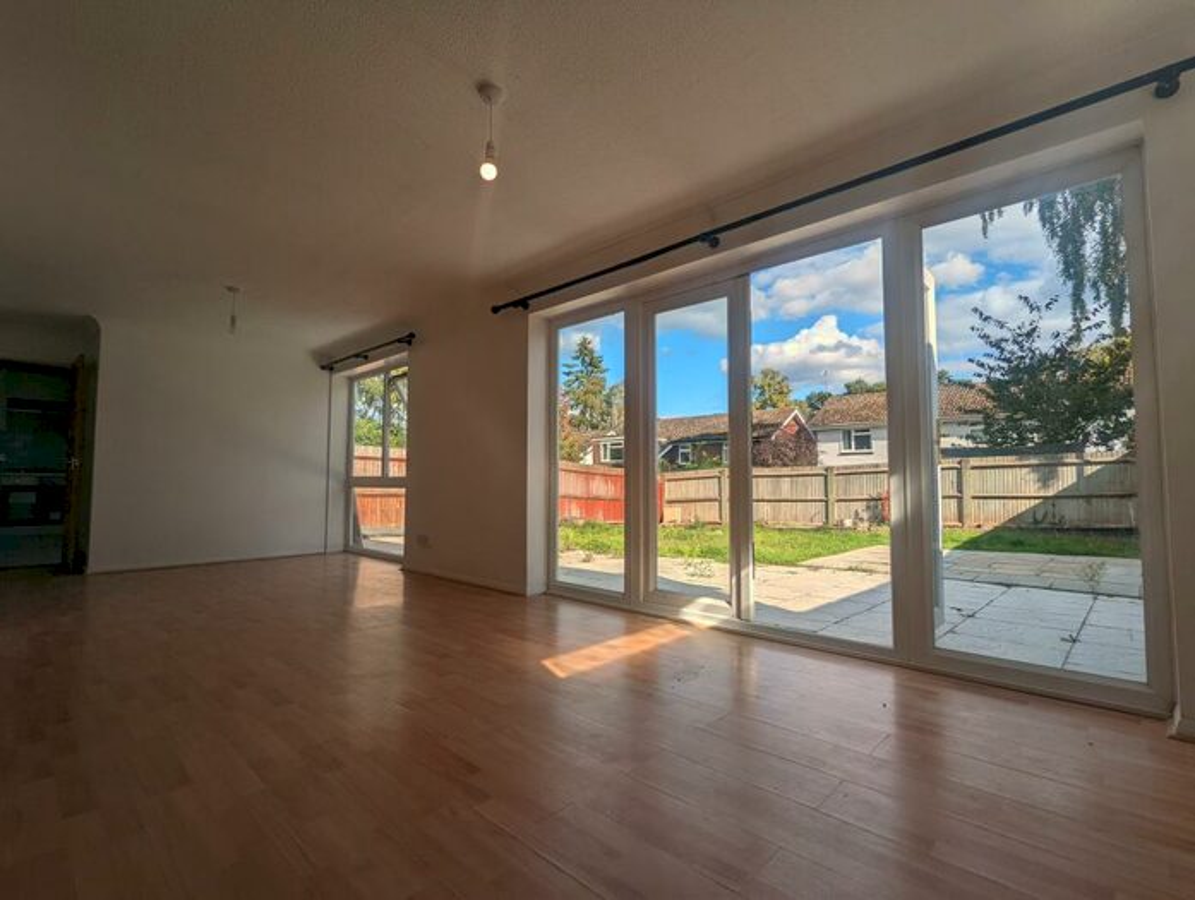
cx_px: 598
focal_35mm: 16
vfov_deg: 78.3
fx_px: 553
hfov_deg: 94.4
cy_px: 450
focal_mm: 2.35
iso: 51
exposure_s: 1/1453
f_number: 2.2
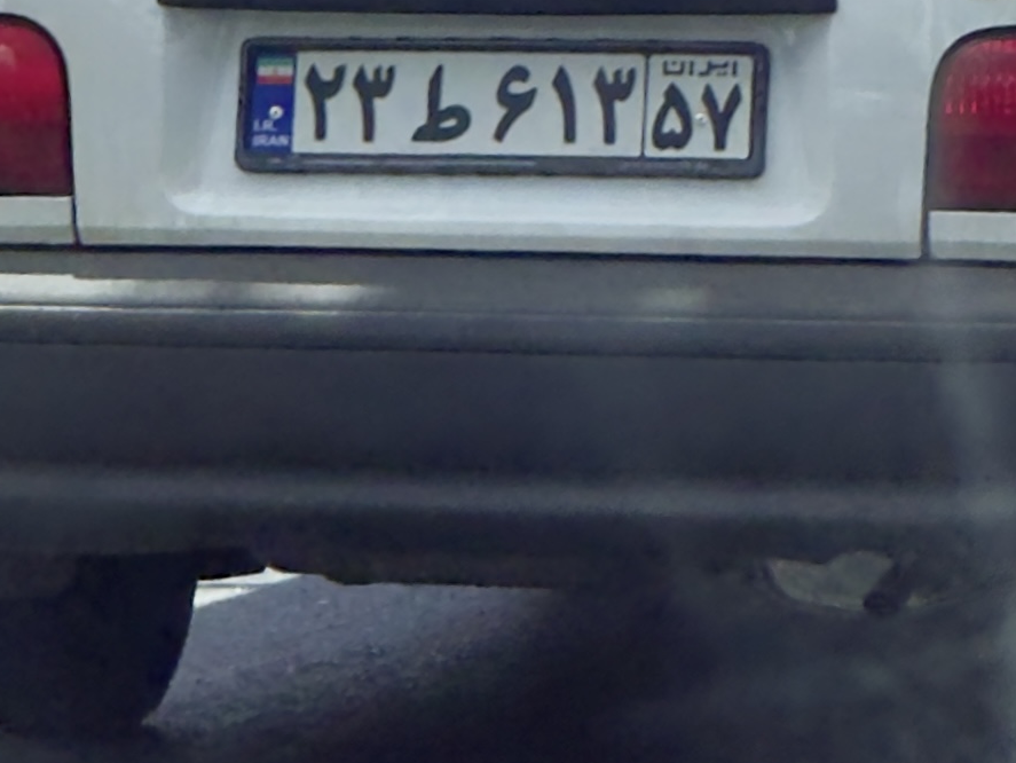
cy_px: 44
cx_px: 786
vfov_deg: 8.4
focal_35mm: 177
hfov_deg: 11.1
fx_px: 5197
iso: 25
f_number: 2.8
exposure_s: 1/331
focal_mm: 9
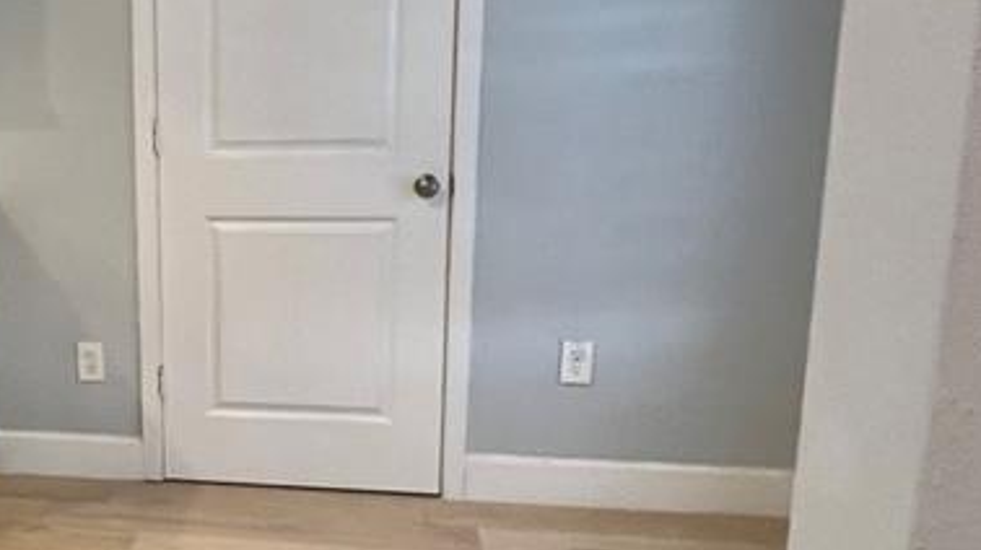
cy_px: 301
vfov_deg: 26.5
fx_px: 1170
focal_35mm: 45
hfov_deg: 40.5
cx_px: 23
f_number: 1.8
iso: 250
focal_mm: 1.57
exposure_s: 1/120
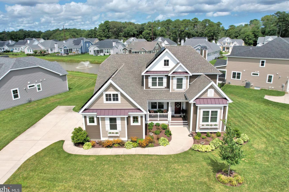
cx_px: 145
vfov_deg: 53.1
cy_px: 91
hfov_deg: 73.7
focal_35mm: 24
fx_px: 193
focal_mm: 8.38
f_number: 2.8
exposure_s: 1/5000
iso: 200
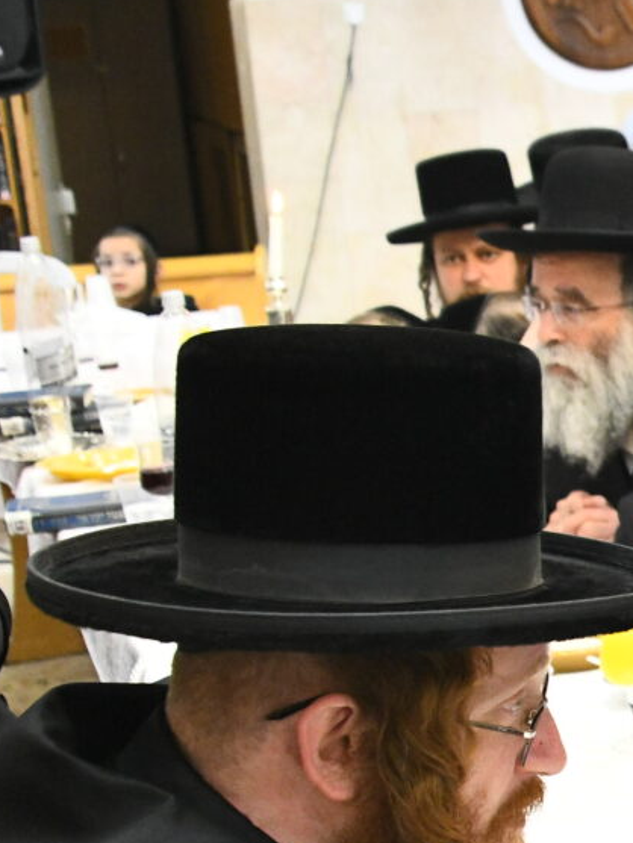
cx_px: 1215
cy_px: 845
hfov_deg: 13.2
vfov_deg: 19.3
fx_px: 2413
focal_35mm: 99
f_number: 5
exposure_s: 1/160
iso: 4000
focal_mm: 28
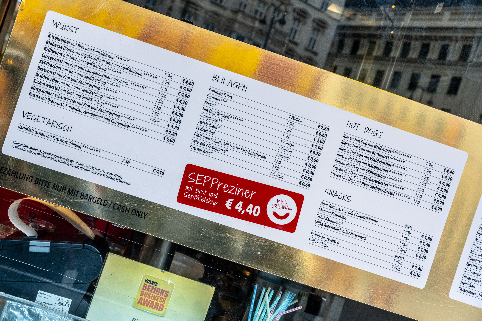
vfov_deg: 28.1
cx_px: 241
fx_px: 643
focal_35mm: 48
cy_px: 160
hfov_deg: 41.1
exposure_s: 1/125
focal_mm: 32
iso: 1000
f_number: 5.6
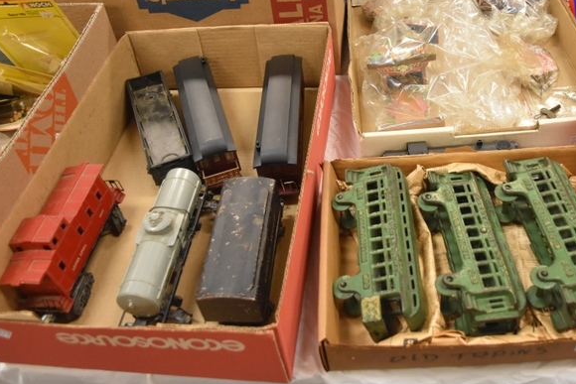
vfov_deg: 36.5
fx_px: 576
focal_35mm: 36
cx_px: 347
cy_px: 126
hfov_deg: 52.7
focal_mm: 16
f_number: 4
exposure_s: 1/60
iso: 2200
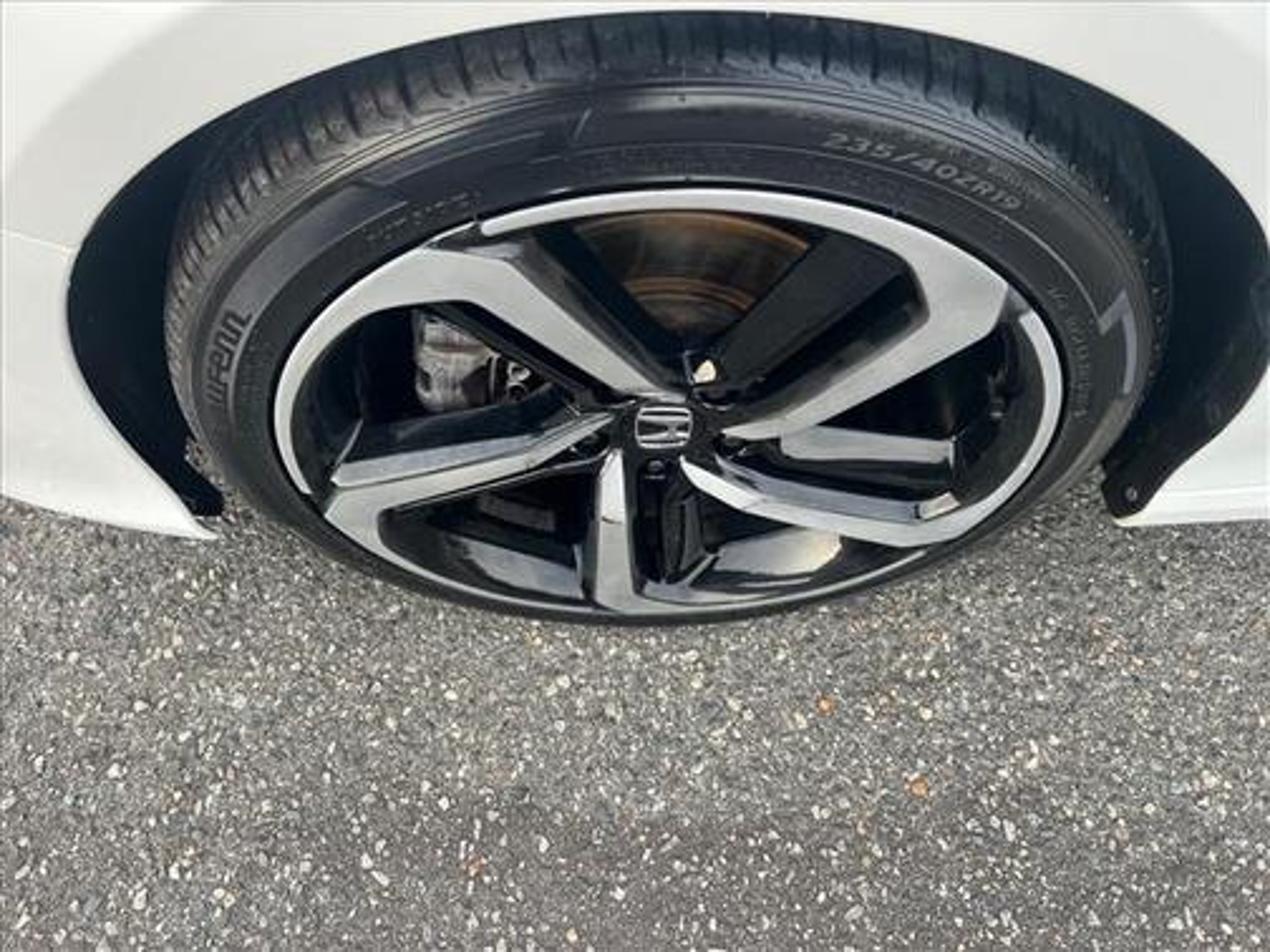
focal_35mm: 26
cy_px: 476
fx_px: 954
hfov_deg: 67.3
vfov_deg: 53.1
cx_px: 635
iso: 64
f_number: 1.5
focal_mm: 5.7
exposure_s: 1/121
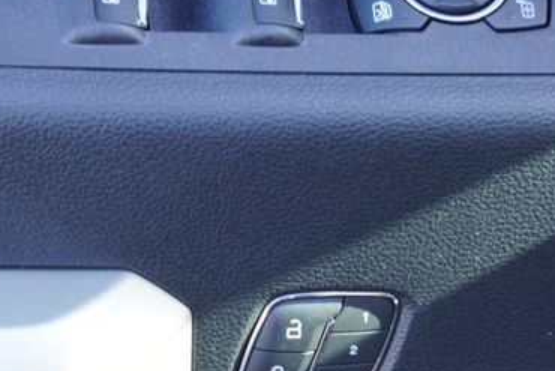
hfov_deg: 21.3
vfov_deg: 14.1
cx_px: 216
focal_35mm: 95
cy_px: 374
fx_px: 1471
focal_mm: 23
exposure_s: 1/60
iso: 250
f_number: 4
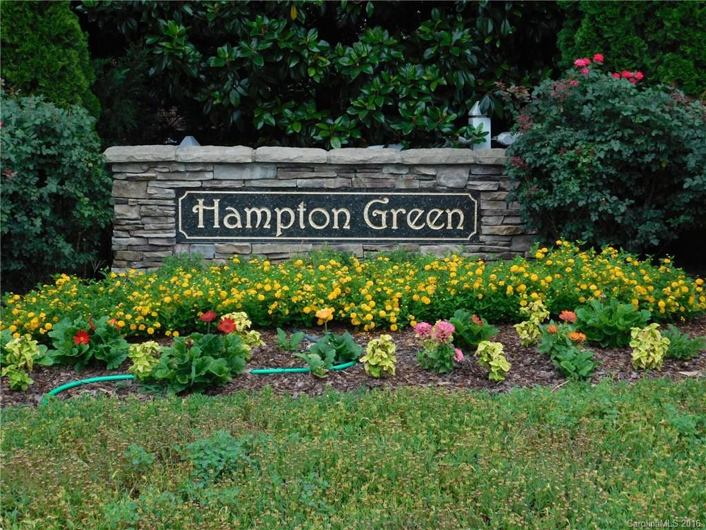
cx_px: 353
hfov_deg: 37.5
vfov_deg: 28.6
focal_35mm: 51
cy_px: 265
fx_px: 1040
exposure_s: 1/320
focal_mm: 9
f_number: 3.8
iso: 125
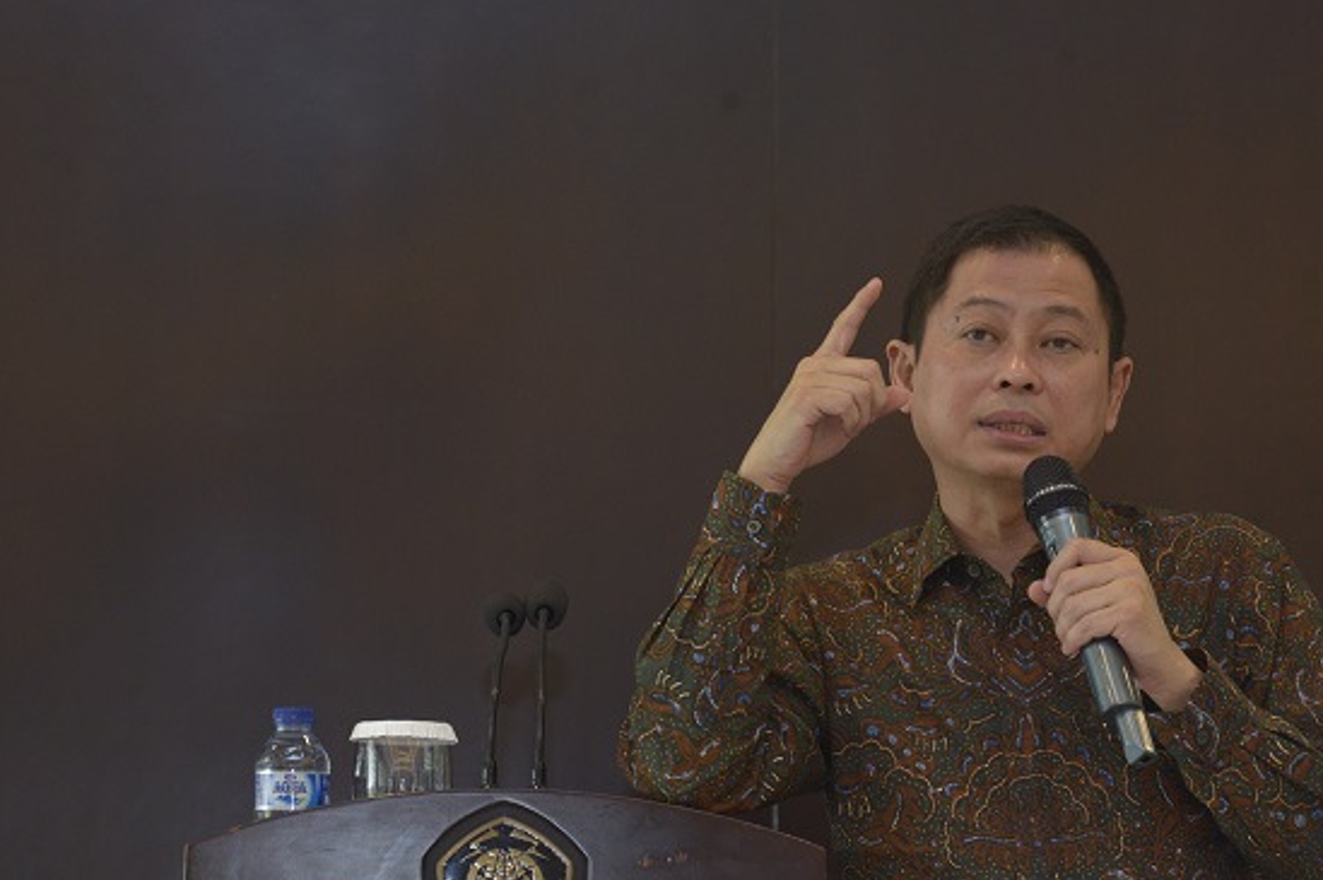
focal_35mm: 175
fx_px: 6425
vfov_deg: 7.8
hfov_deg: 11.8
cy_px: 500
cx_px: 665
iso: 1600
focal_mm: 120
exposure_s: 1/100
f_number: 5.6
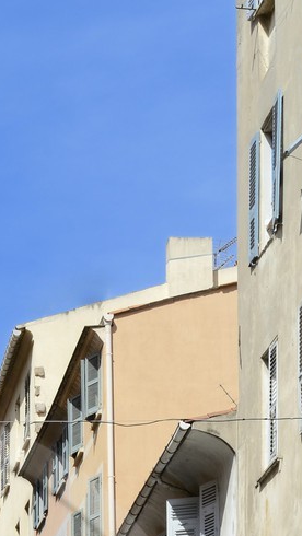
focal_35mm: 205
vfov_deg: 10.2
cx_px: -121
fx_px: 2915
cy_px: 744
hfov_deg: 5.9
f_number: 13
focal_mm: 60
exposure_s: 1/250
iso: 200
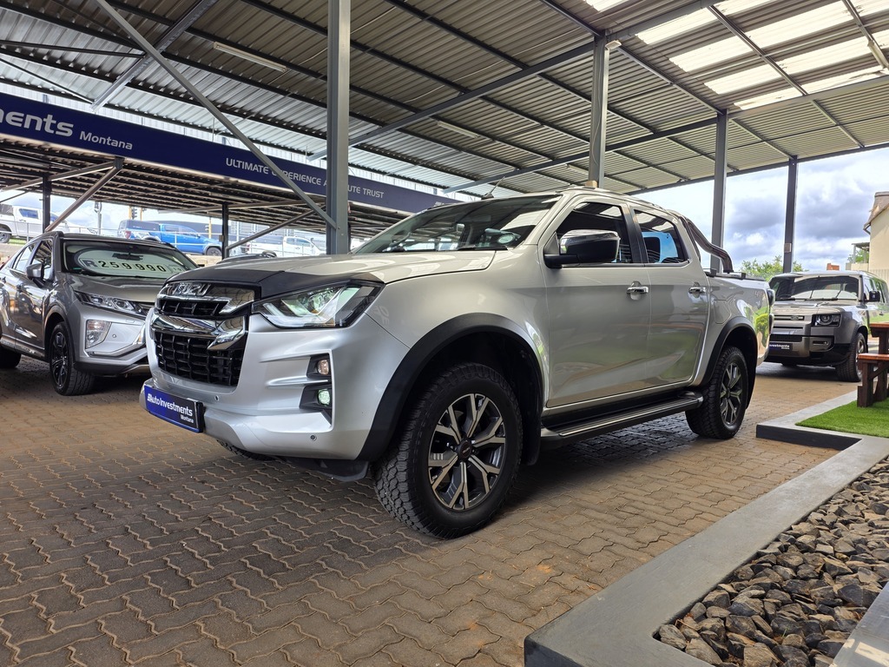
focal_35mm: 23
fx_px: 591
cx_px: 444
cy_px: 334
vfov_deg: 58.9
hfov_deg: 73.9
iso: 20
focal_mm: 6.25
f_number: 1.7
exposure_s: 1/236
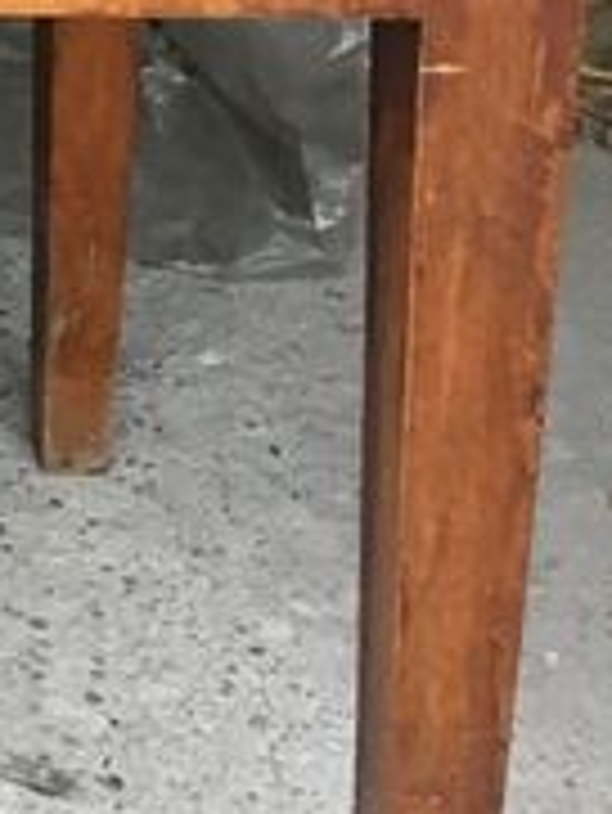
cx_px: -958
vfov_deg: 11.3
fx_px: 3767
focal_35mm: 160
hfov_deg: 8.4
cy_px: -774
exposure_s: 1/33
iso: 50
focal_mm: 4.15
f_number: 2.2
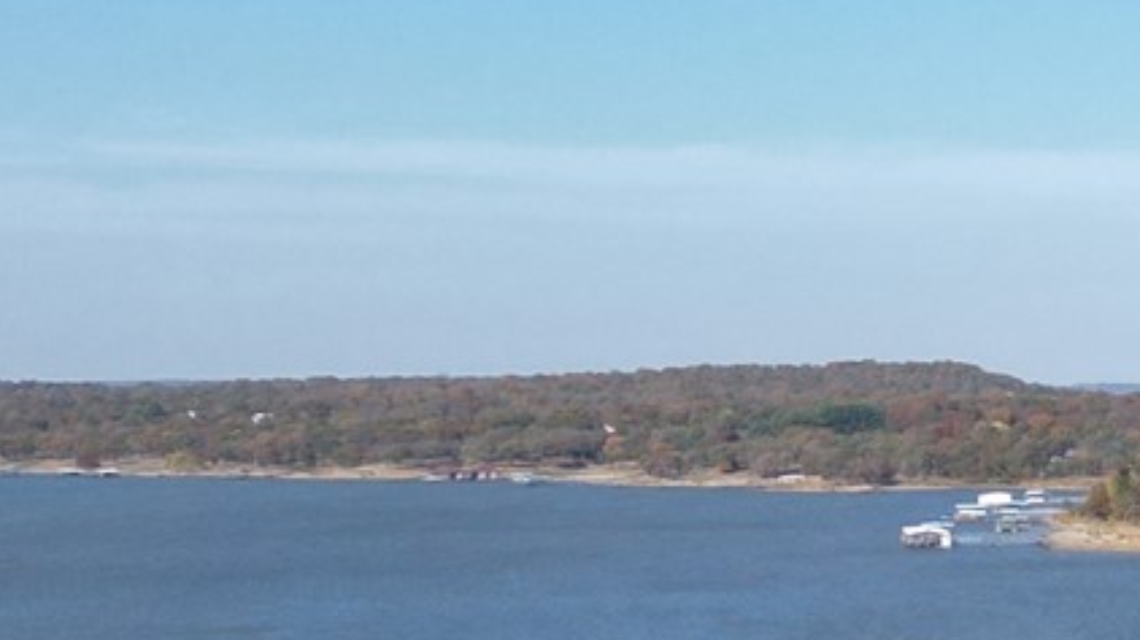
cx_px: 2283
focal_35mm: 119
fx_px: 3596
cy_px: 961
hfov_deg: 14.8
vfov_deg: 9.9
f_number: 1.7
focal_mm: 6.72
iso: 100
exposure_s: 1/2500
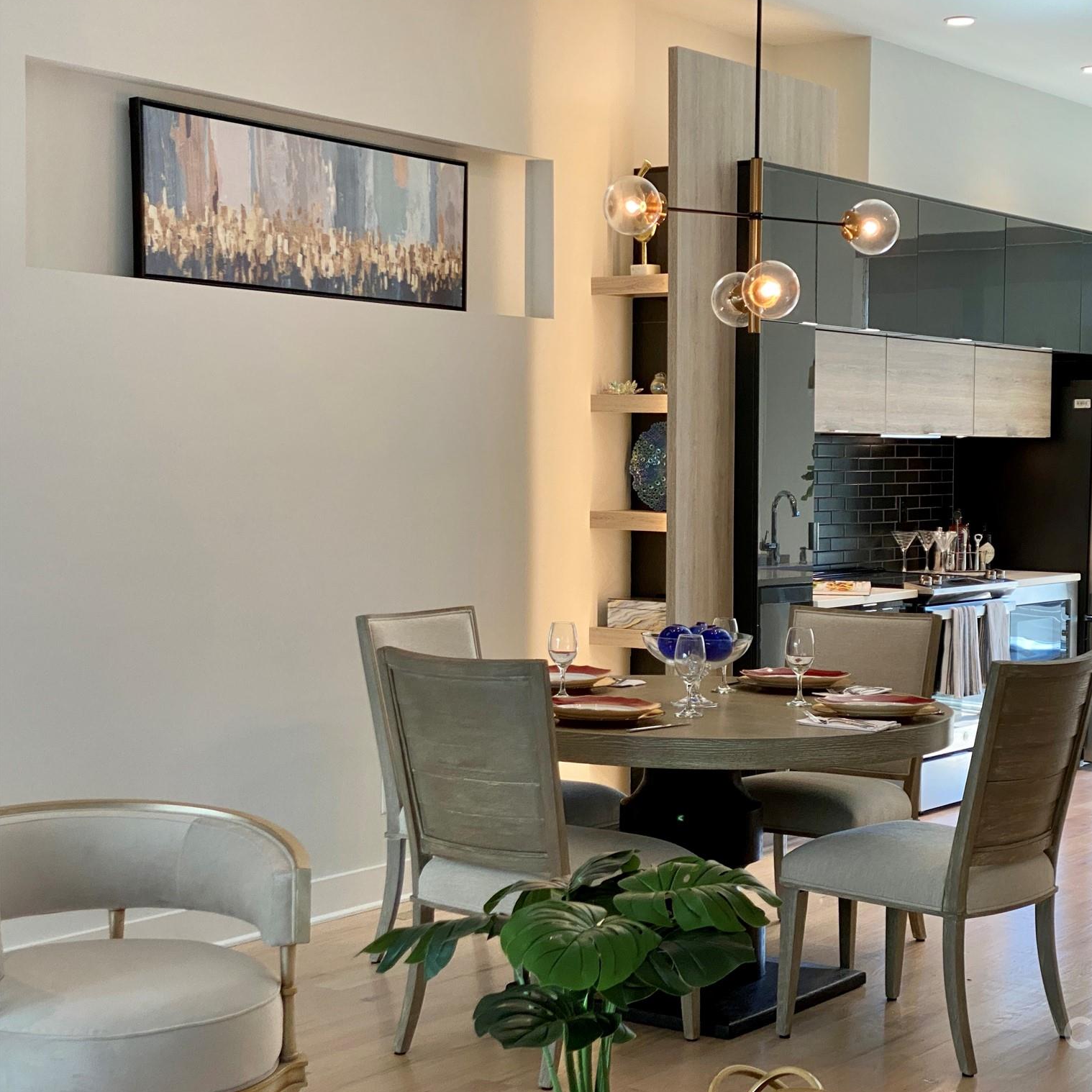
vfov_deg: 27.7
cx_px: 734
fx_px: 2213
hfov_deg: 27.5
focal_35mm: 62
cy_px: 543
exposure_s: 1/120
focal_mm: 6
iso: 100
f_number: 2
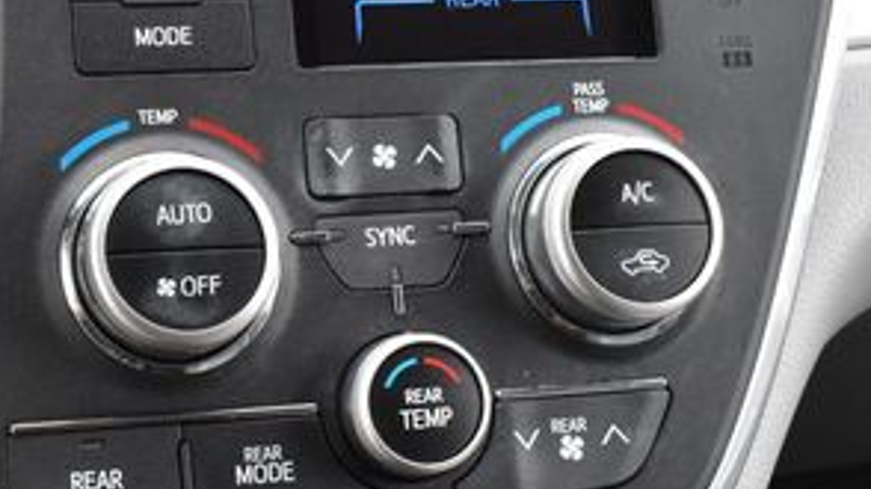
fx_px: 1893
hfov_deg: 25.4
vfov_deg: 14.7
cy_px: 193
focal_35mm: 82
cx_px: 160
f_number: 9
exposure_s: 1/160
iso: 2500
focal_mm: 24
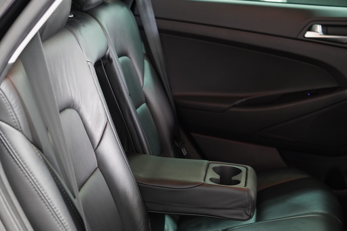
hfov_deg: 24.6
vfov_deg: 16.6
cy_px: 116
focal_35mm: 82
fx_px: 795
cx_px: 174
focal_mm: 55
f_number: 4.5
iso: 1250
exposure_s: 1/6
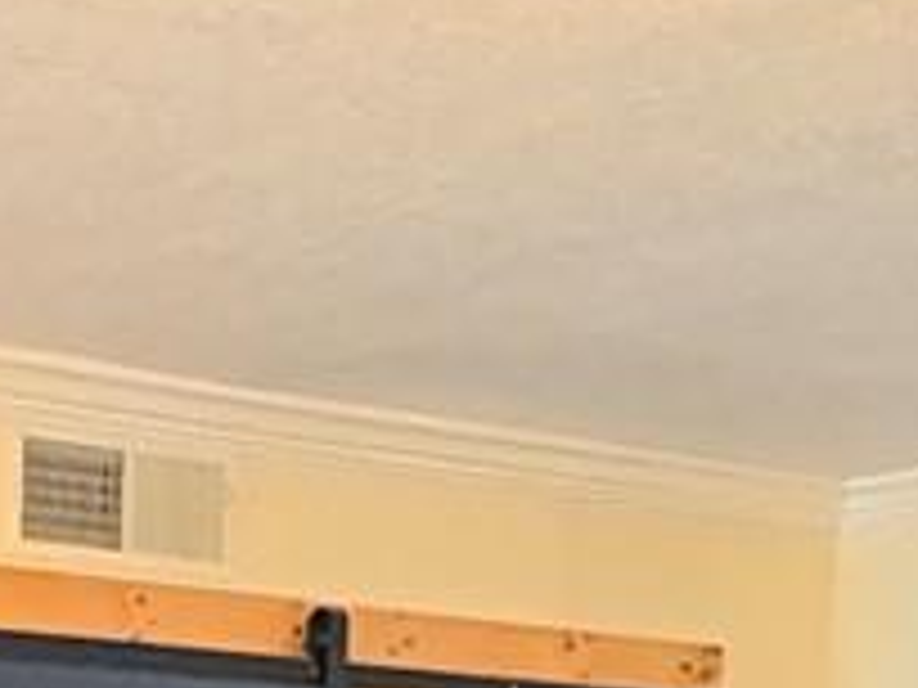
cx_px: -274
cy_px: 1628
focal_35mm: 110
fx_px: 2917
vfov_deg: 11.3
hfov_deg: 16.9
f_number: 2.2
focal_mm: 2.22
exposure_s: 1/30
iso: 1250
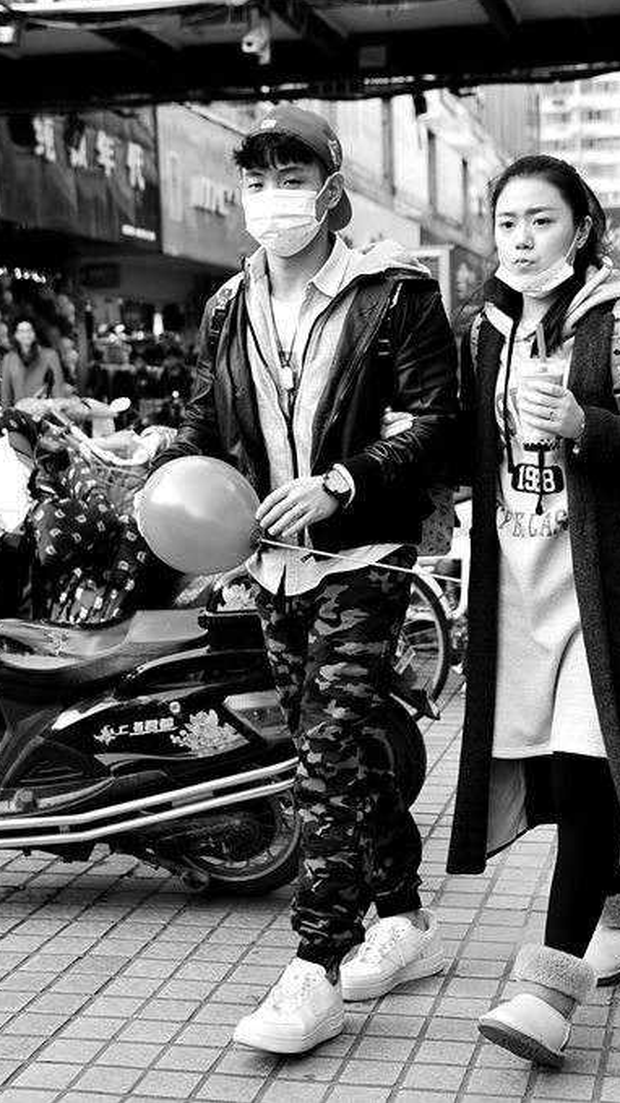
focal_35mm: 60
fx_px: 1755
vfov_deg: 34.9
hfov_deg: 20.0
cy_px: 550
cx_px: 380
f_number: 4
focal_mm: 38
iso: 400
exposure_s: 1/500
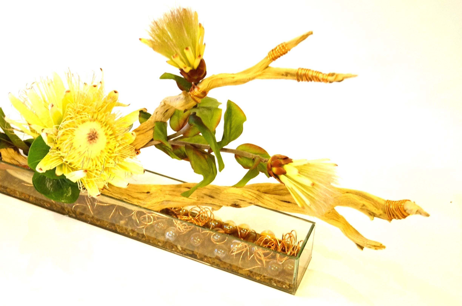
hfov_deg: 37.9
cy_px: 153
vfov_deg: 25.7
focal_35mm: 52
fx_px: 673
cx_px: 231
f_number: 5
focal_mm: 35
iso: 3200
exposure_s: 1/30
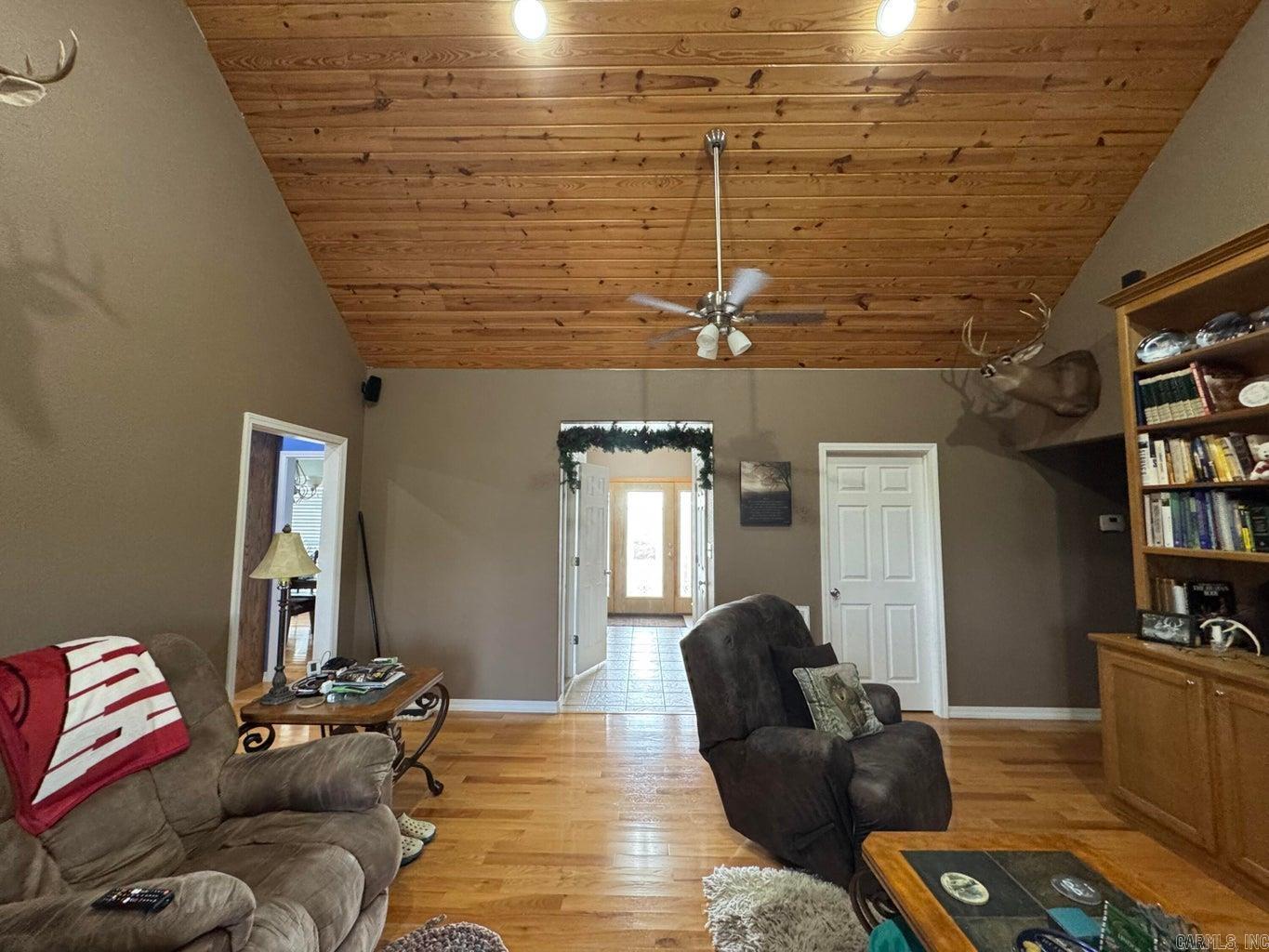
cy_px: 476
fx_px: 513
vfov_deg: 85.7
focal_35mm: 14
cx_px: 634
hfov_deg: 102.1
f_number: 2.2
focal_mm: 2.22
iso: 500
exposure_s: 1/60
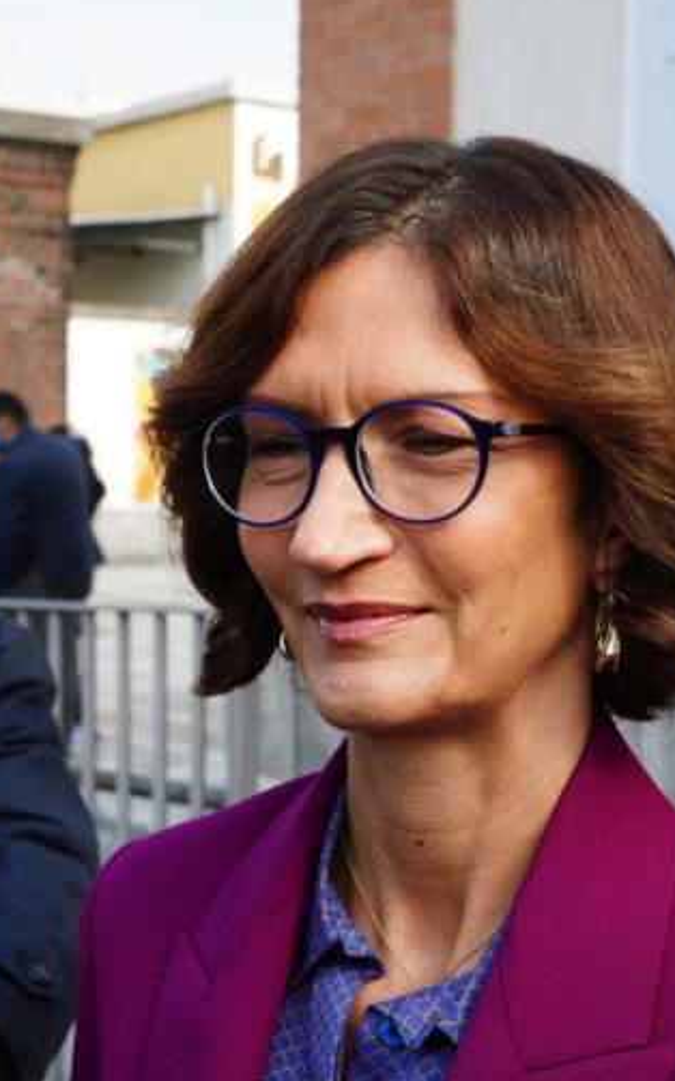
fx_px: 2062
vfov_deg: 29.4
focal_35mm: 70
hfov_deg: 18.2
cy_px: 537
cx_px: 630
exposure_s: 1/250
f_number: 10
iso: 640
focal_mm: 45
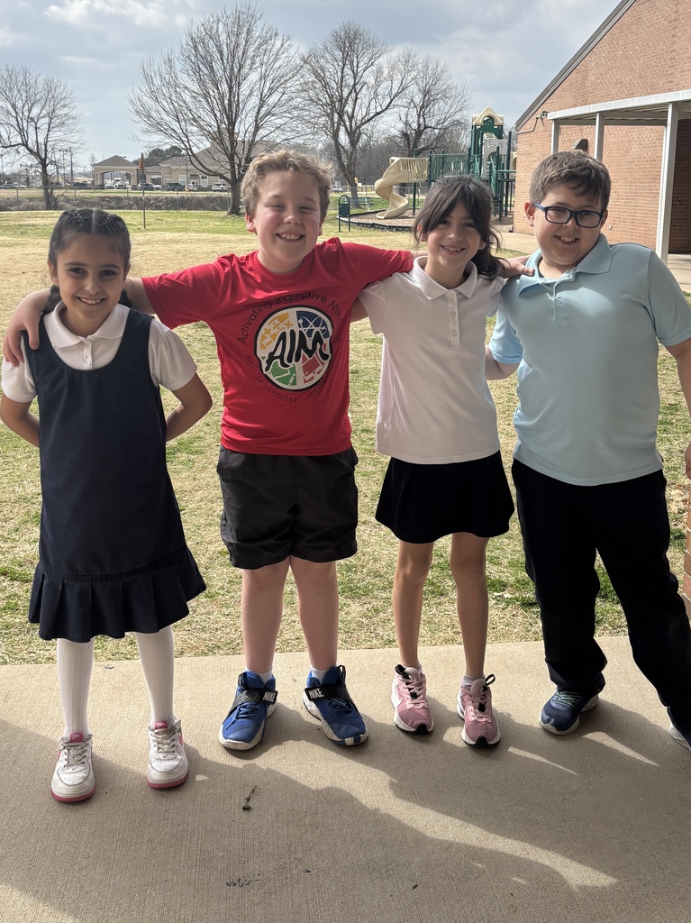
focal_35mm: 26
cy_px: 462
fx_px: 693
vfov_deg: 67.3
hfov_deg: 53.0
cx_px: 346
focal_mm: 5.96
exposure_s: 1/3021
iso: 50
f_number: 1.6
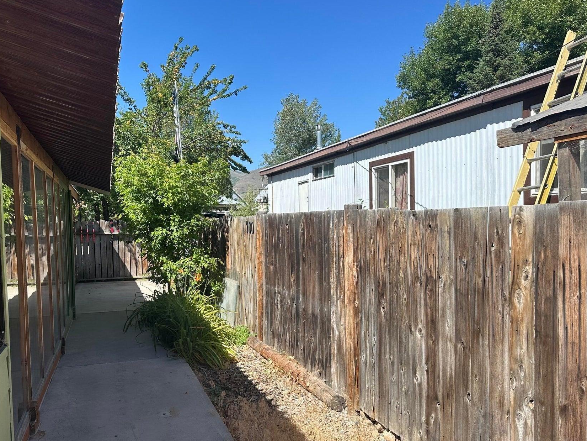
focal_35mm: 31
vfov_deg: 45.3
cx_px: 232
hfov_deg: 57.8
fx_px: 526
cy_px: 252
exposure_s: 1/2882
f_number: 1.78
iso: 80
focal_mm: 6.86
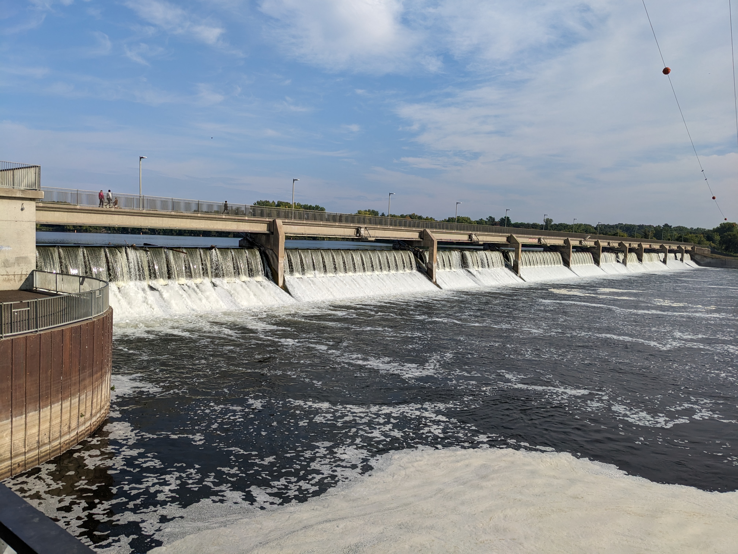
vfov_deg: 51.4
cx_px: 369
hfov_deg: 65.3
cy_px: 277
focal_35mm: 27
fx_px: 576
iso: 68
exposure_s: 1/5848
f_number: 1.73
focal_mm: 4.38
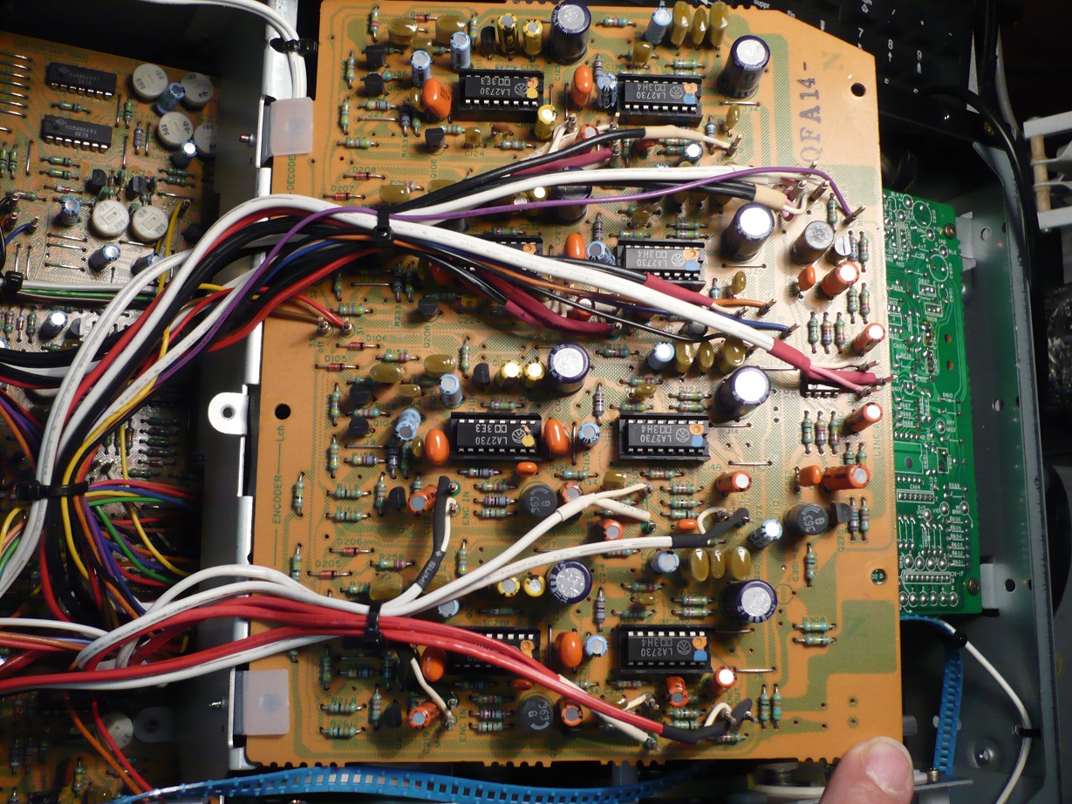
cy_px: 402
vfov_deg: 40.7
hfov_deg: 52.6
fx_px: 1084
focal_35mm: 35
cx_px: 536
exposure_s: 1/80
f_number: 2.8
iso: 200
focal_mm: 5.8
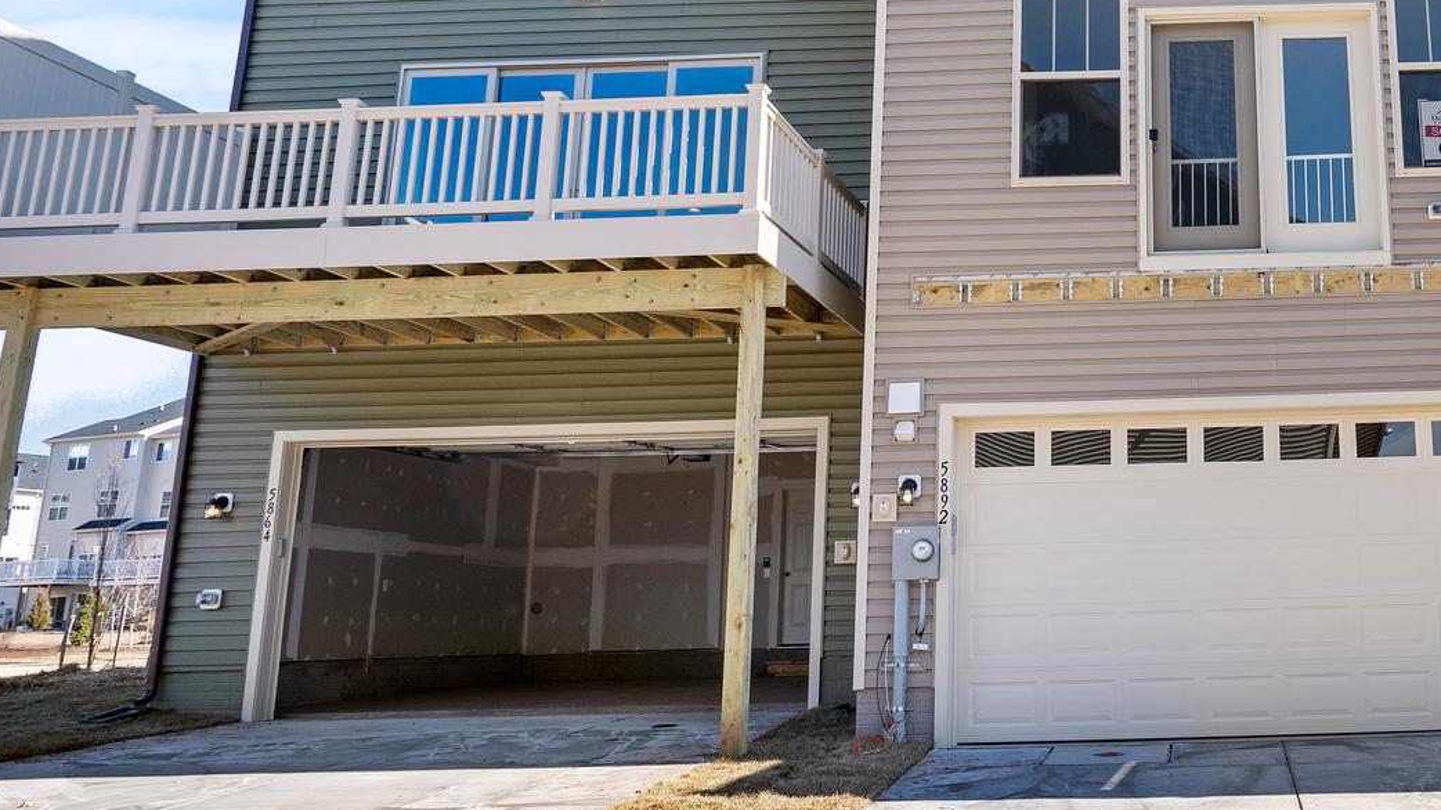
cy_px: 292
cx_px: 1245
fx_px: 1337
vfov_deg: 33.5
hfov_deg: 51.3
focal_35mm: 35
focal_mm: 17
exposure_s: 1/320
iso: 200
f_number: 8
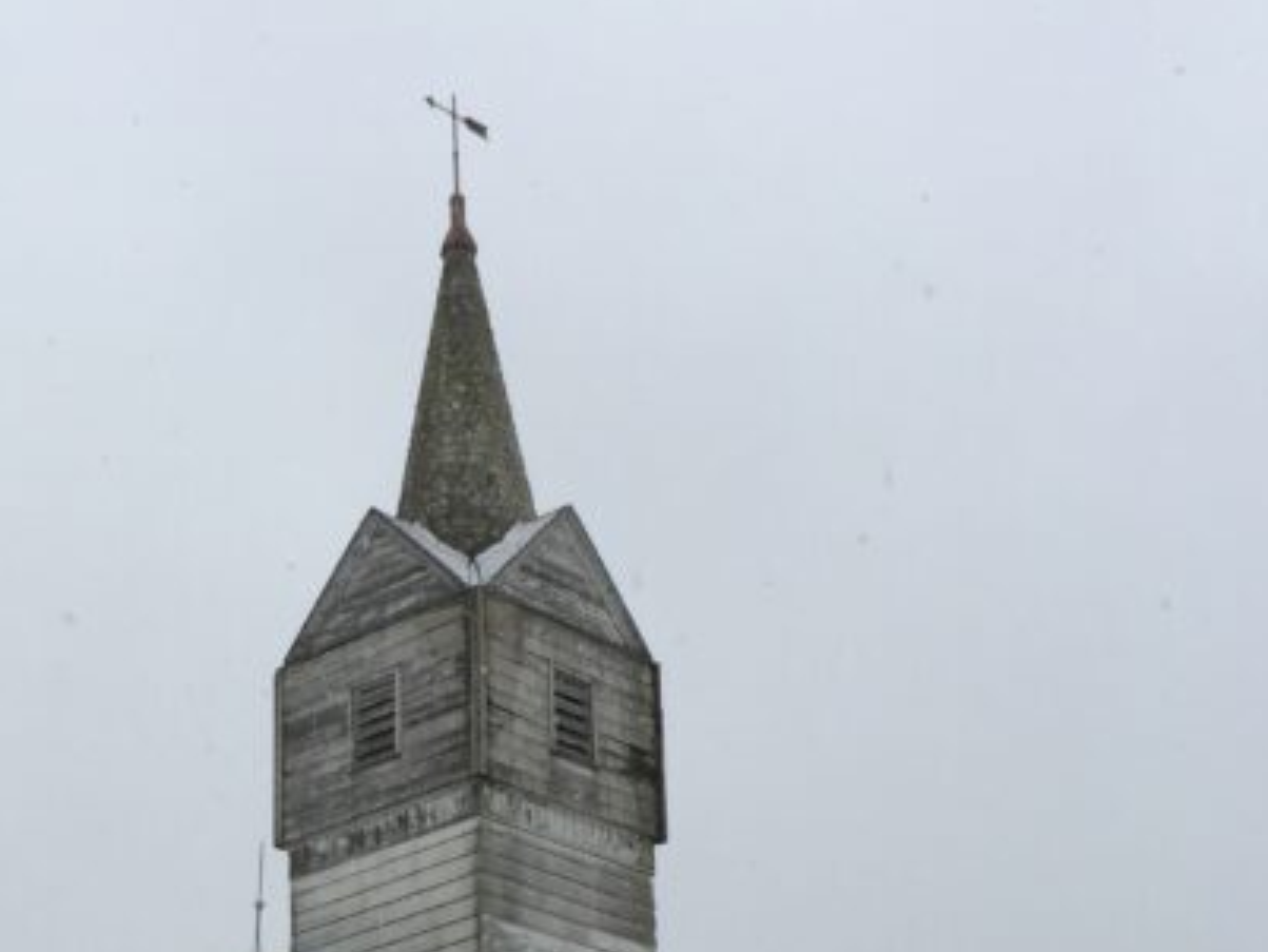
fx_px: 2711
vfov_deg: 18.8
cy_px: 1139
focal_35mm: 74
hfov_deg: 25.8
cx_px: 225
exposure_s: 1/494
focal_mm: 4.15
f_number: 2.2
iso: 32
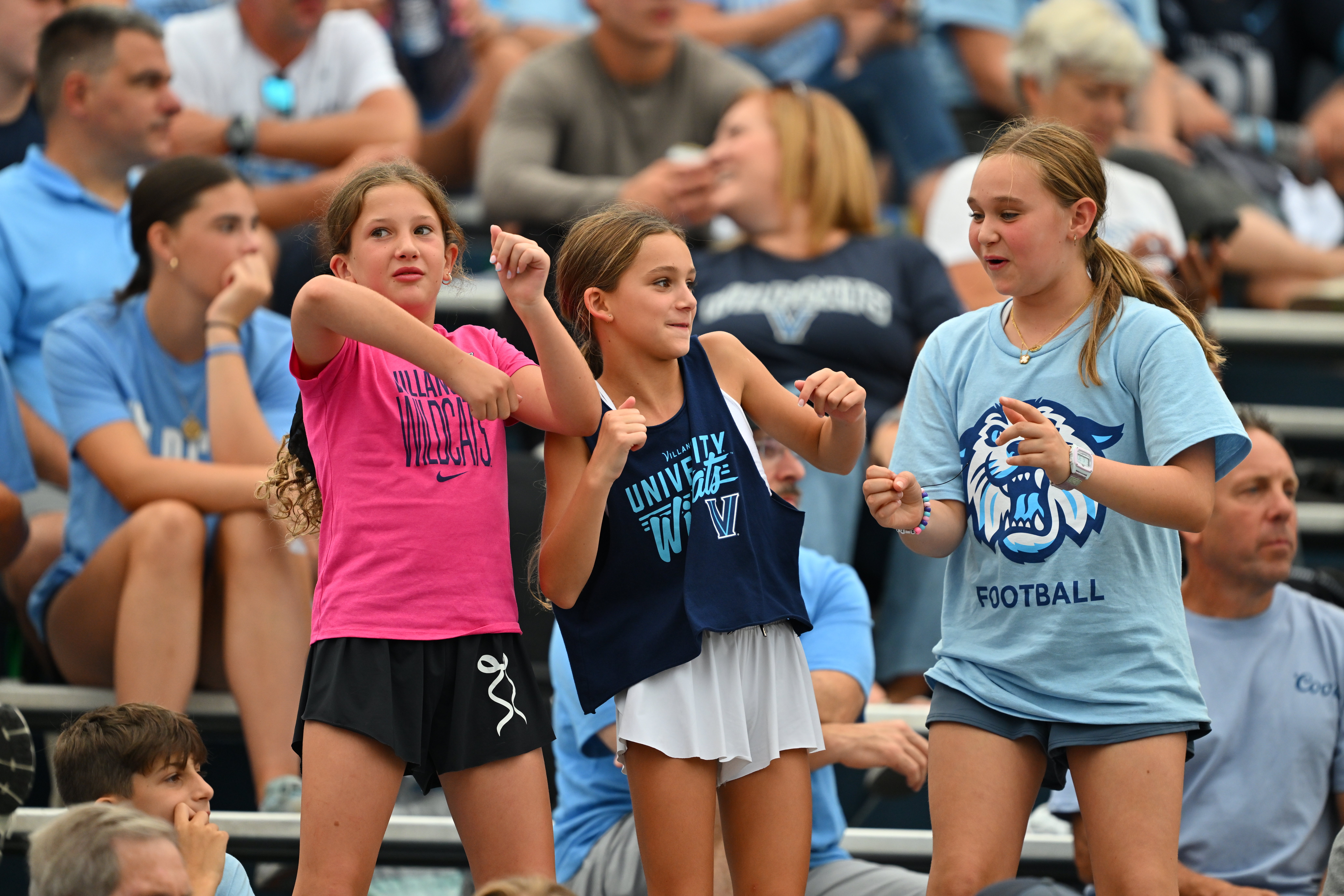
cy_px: 448
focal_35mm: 400
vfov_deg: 3.4
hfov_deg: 5.2
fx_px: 14932
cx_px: 672
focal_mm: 400
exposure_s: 1/1600
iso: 800
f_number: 2.8
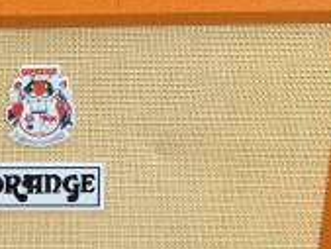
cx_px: 24
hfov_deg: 25.4
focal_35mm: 74
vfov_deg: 19.9
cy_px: 108
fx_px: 708
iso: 178
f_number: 1.85
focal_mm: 6.81
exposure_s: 1/120
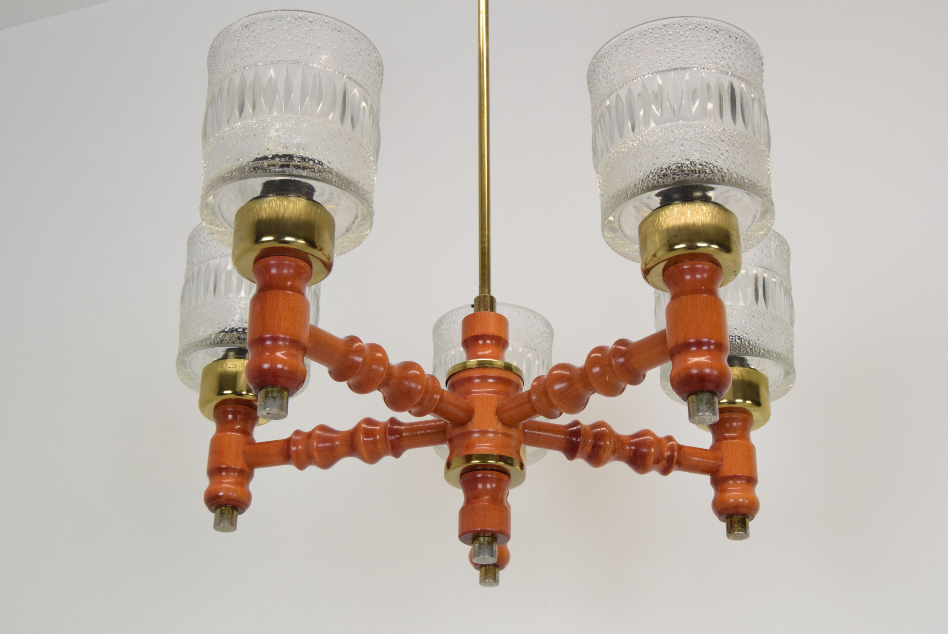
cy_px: 317
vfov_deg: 29.9
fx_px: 1186
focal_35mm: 45
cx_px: 474
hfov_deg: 43.6
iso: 1600
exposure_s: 1/200
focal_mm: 30
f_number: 7.1
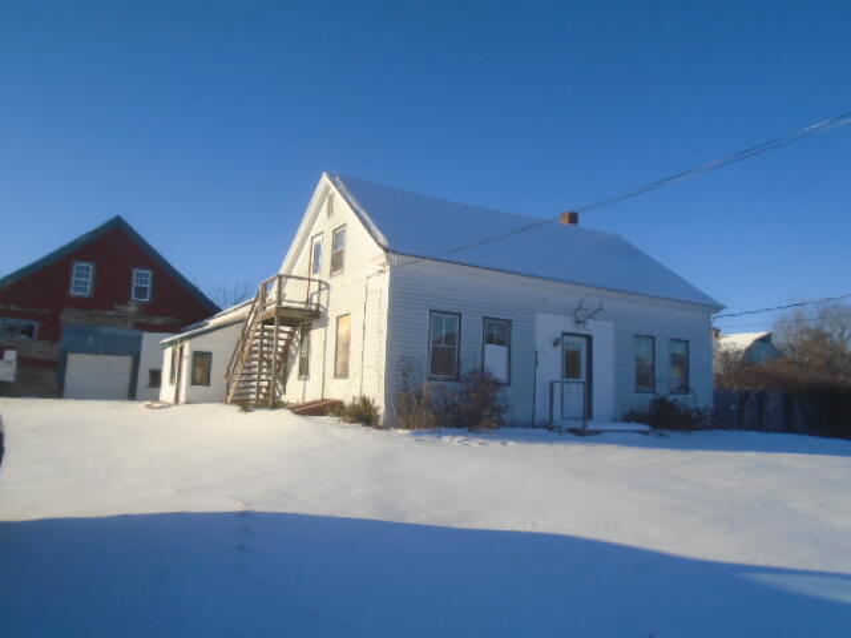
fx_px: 639
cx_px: 426
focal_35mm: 26
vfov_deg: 53.1
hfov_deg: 67.3
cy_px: 319
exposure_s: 1/200
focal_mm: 4.6
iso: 100
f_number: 8
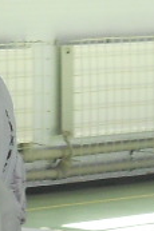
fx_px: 3047
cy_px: 182
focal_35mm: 474
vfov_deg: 4.4
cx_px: -104
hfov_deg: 2.9
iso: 125
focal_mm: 12.71
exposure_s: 1/30
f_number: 4.4
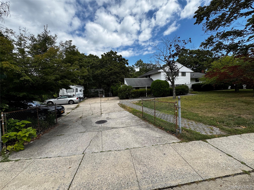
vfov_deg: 85.7
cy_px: 95
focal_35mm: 14
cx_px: 127
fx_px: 103
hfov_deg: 102.1
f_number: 2.2
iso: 50
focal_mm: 2.22
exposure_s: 1/1110
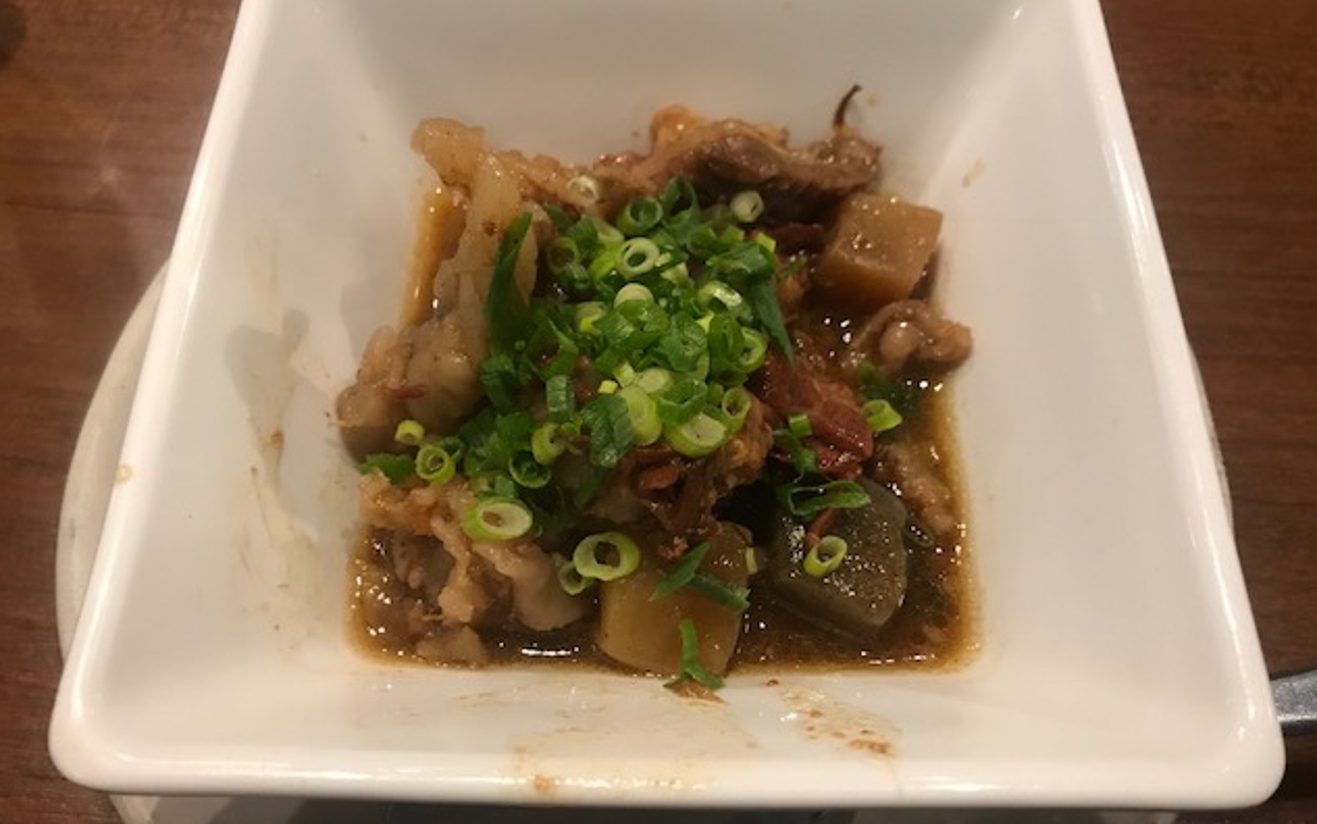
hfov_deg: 62.9
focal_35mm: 30
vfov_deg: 41.8
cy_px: 385
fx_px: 1077
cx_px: 660
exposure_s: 1/15
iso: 64
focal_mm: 3.99
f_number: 1.8
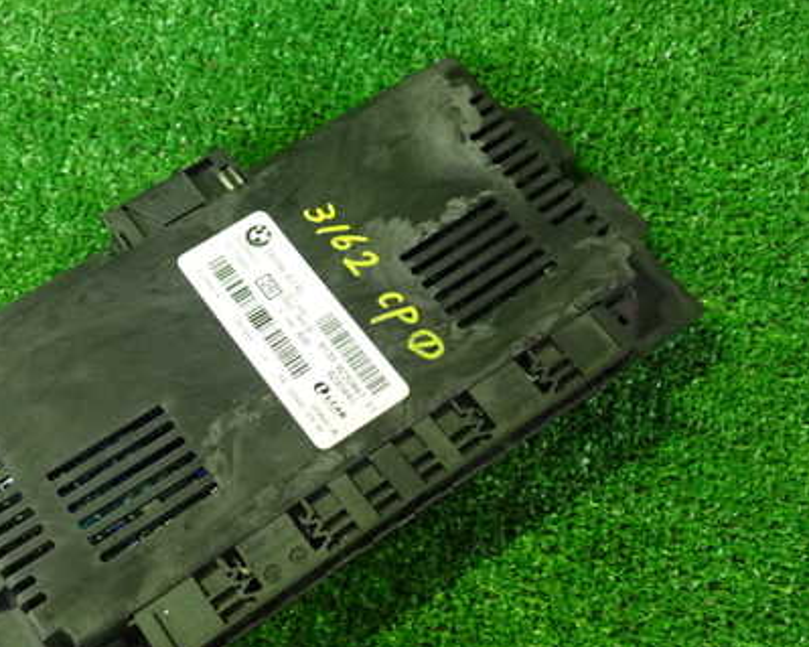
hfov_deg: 41.5
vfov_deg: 34.0
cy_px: 402
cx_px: 274
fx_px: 1053
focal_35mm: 44
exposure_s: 1/30
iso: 1250
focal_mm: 5.4
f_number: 2.3
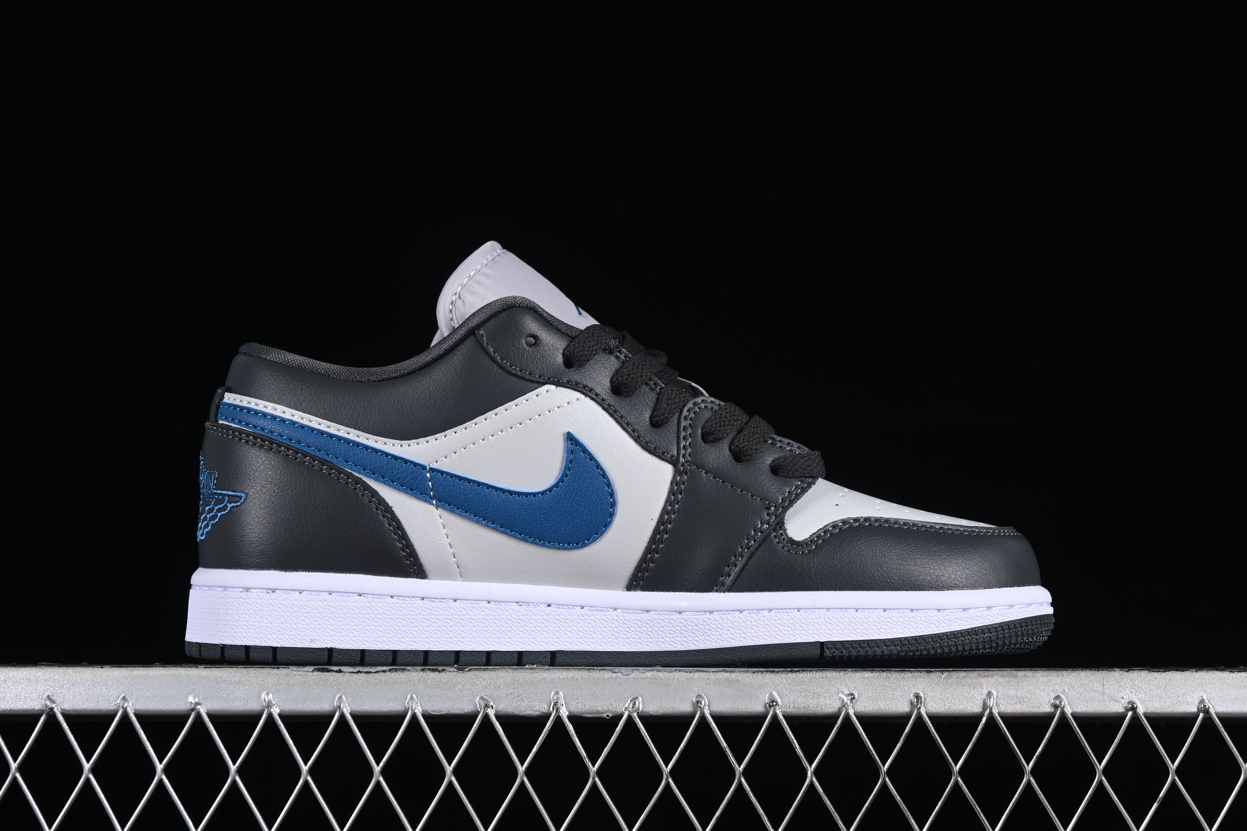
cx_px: 624
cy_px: 416
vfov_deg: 18.2
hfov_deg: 27.0
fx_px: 2598
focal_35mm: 75
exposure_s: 1/80
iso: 160
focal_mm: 50
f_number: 7.1
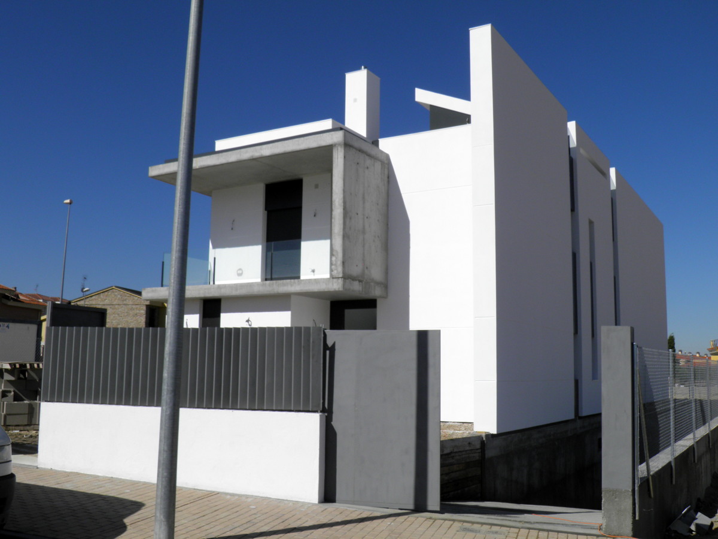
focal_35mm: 35
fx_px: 726
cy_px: 270
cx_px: 359
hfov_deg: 52.6
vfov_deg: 40.7
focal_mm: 6.3
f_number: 5.5
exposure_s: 1/1000
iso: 50
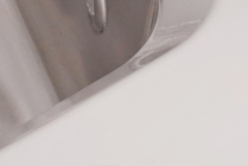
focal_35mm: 172
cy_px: -39
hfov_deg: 11.5
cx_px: 363
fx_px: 1187
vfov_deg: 7.9
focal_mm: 24
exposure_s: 1/250
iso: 320
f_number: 22
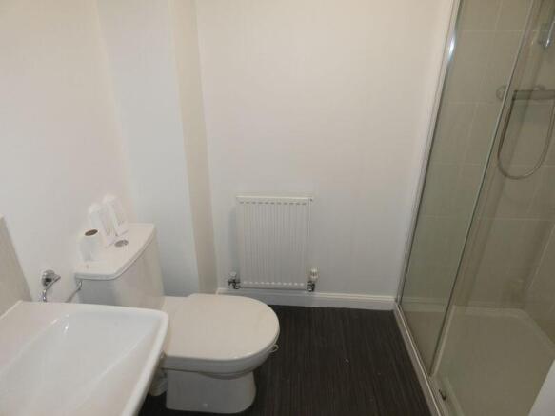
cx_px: 278
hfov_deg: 81.8
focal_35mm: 20
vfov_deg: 66.0
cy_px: 208
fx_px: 321
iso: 250
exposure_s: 1/60
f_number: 2.8
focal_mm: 3.6
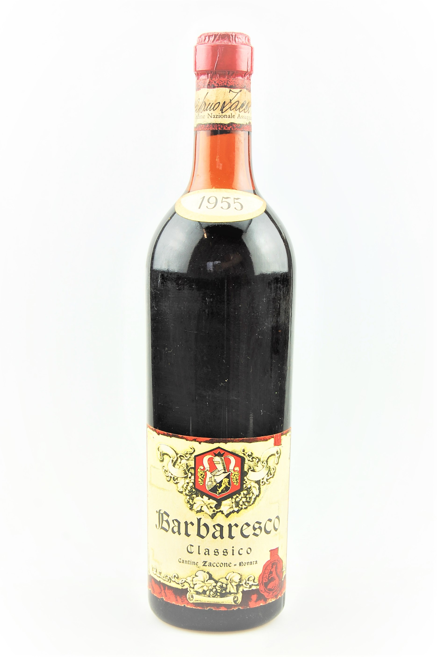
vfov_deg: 31.9
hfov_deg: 21.5
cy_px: 328
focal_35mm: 63
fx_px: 1149
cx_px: 218
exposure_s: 1/30
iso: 200
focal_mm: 42
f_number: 8
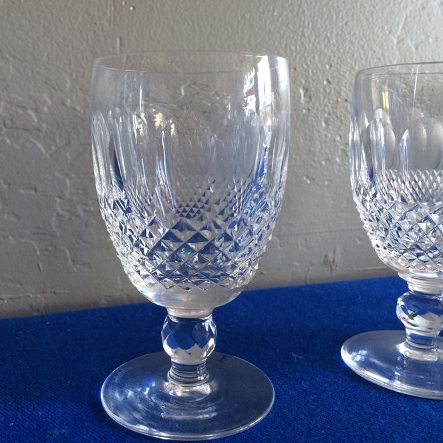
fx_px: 521
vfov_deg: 46.0
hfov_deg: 45.9
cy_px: 219
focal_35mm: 36
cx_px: 191
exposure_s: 1/30
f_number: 2.2
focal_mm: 4.12
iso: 64
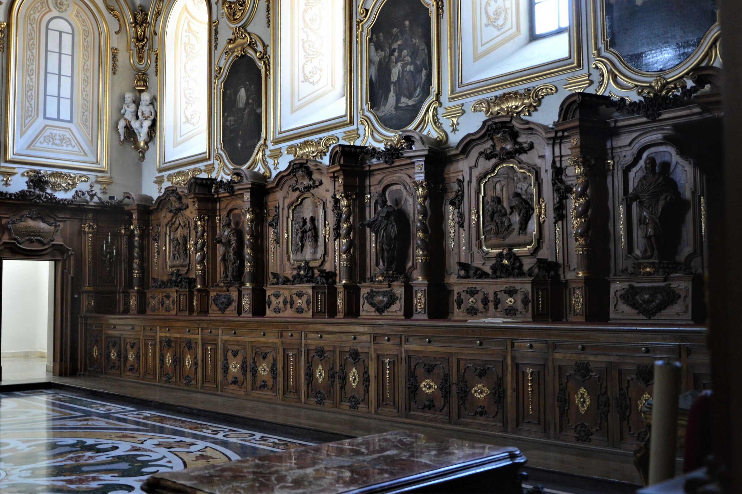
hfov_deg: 53.2
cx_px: 371
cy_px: 247
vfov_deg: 36.8
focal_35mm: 36
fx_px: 741
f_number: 3.8
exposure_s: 1/15
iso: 1800
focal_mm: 24
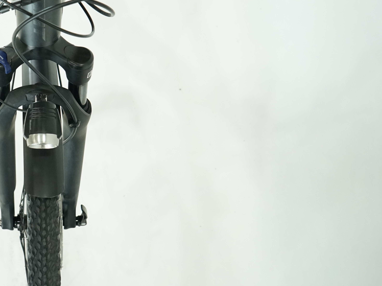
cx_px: 36
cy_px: 79
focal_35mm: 58
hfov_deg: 31.6
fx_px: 640
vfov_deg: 25.0
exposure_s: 1/200
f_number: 5.6
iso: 2500
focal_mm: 32
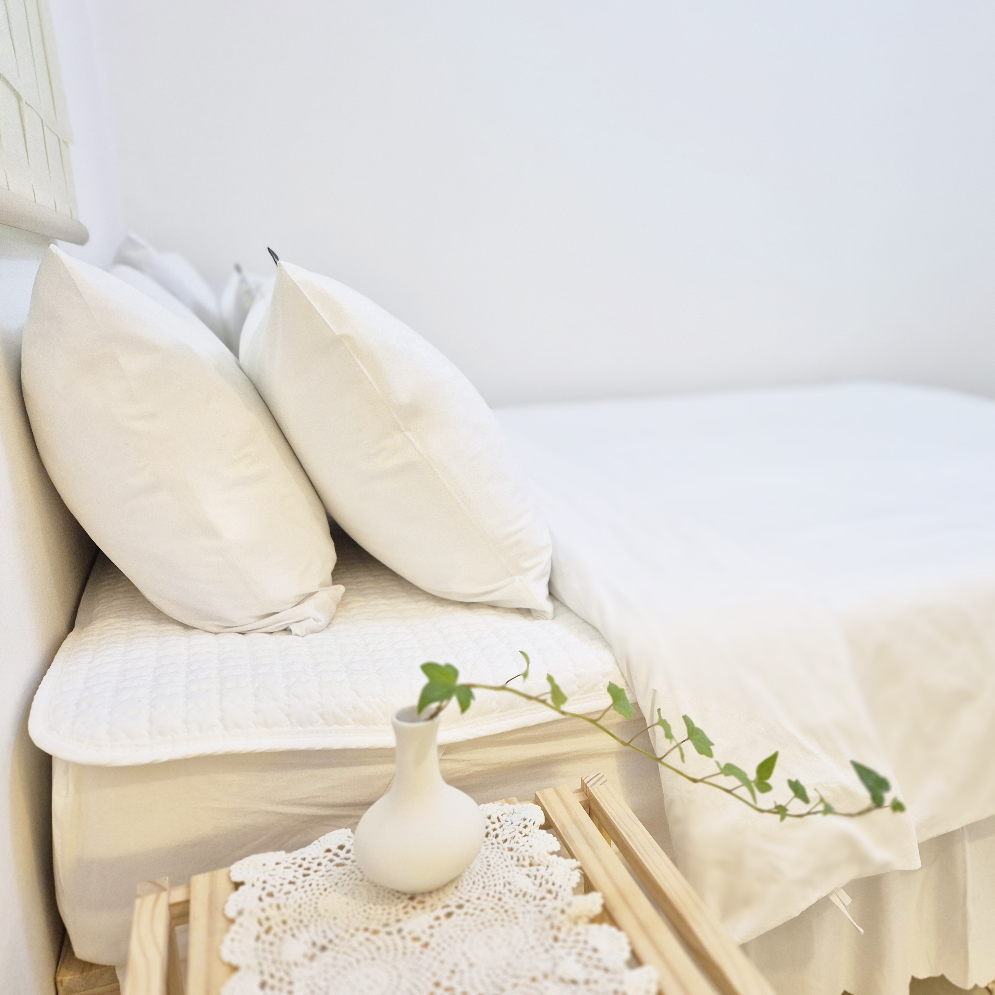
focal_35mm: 28
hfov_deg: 56.1
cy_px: 497
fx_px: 911
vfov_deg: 57.3
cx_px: 660
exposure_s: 1/120
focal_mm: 5.4
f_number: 1.8
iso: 640
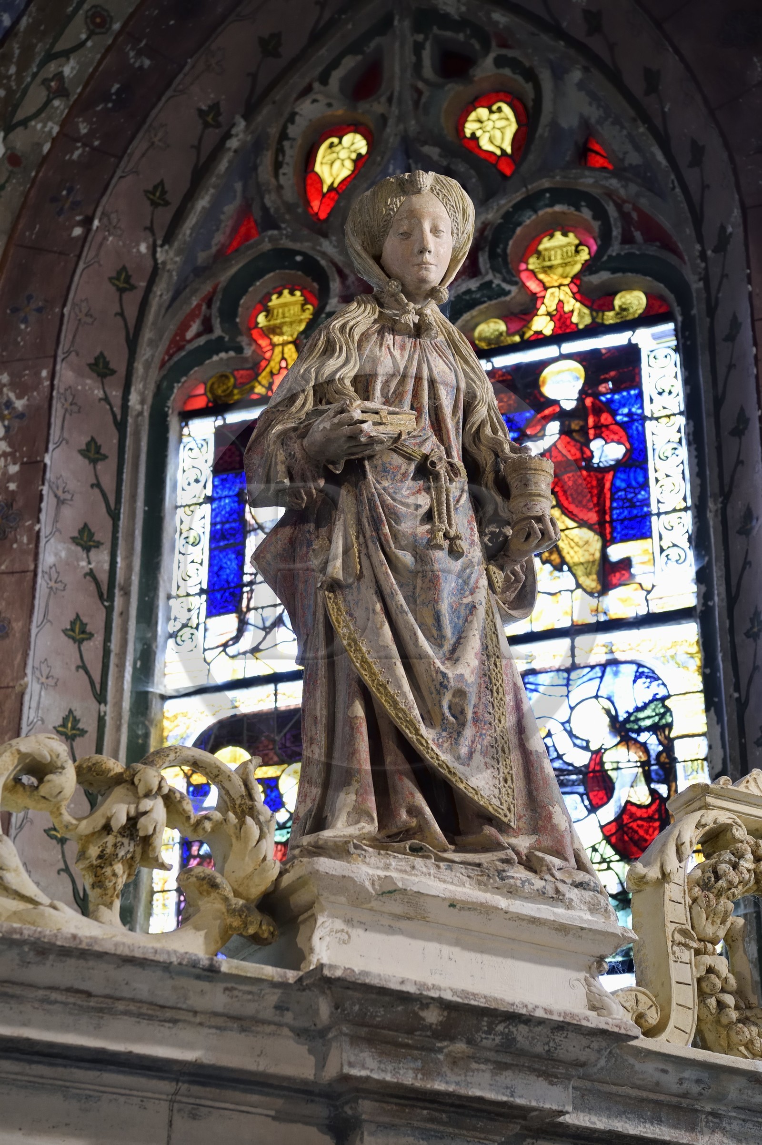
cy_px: 572
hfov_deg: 19.4
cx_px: 381
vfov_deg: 28.9
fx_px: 2224
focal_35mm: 70
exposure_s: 1/50
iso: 800
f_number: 6.3
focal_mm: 70
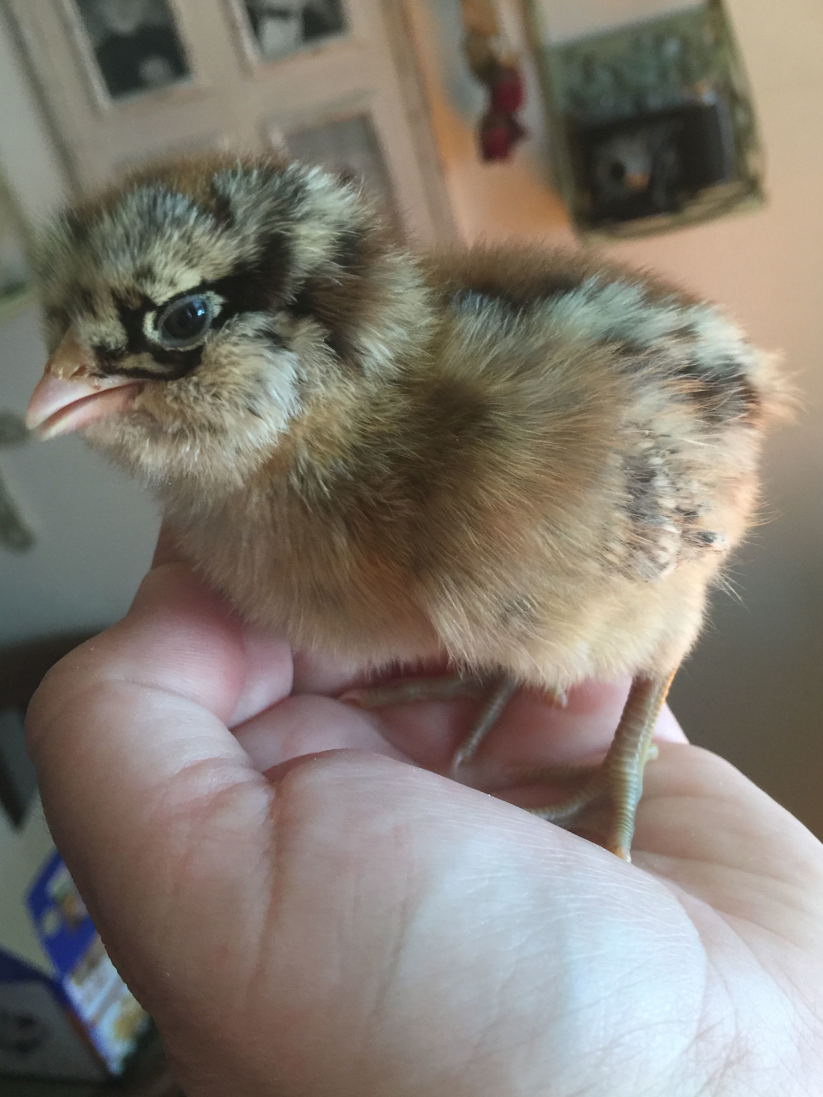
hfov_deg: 45.4
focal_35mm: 31
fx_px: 983
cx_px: 403
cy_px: 551
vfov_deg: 58.3
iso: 80
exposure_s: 1/15
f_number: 2.2
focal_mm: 4.15
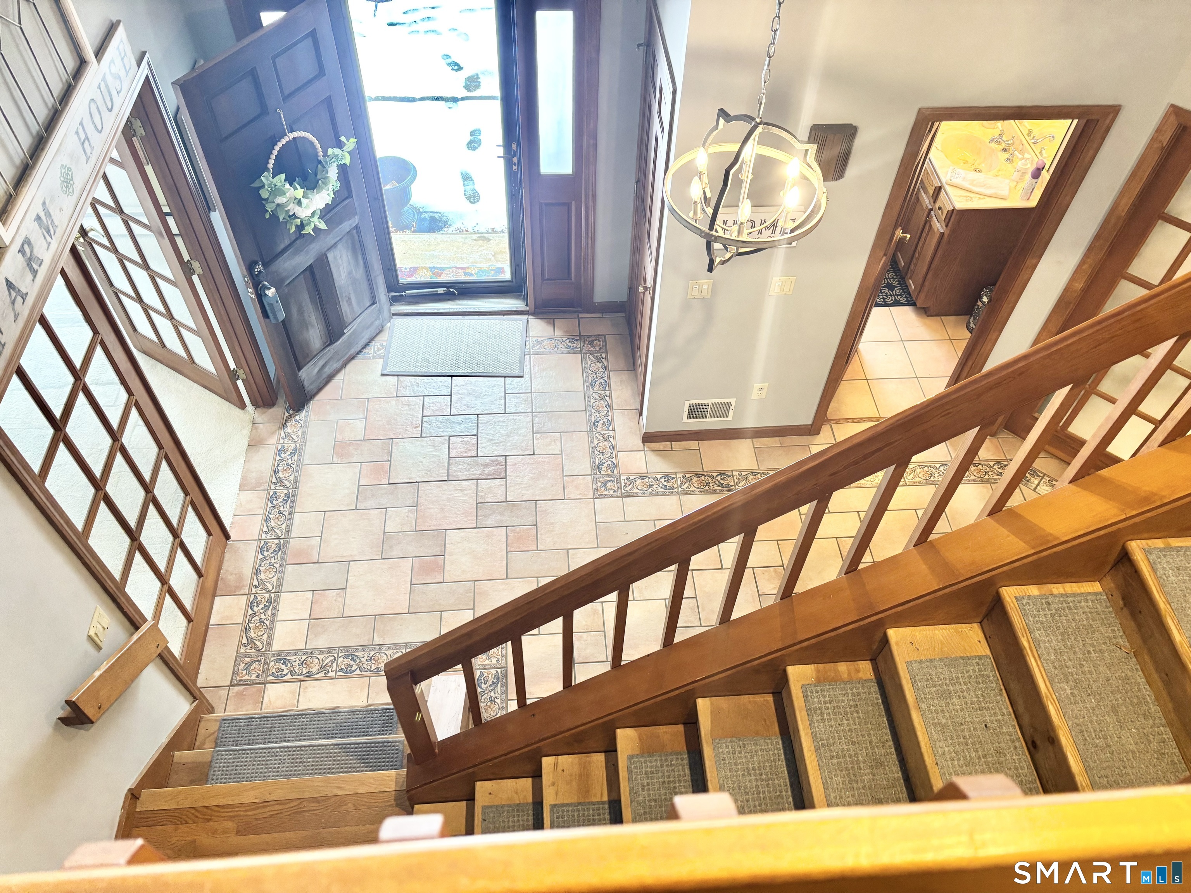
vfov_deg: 53.1
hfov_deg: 67.3
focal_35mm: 26
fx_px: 895
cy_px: 446
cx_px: 596
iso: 200
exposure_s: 1/60
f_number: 1.6
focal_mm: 5.96
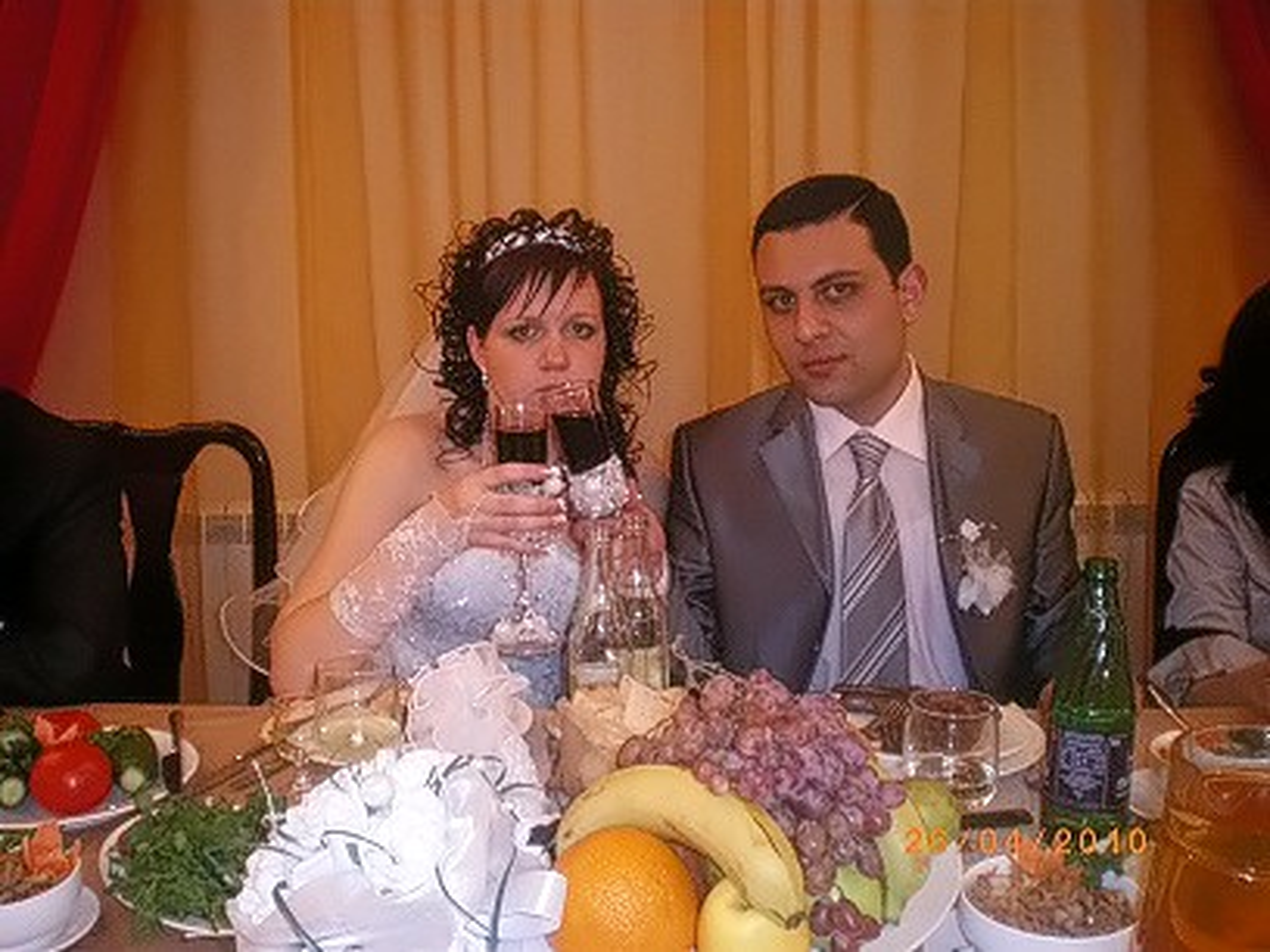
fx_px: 1321
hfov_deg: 51.4
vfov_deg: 39.7
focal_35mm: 36
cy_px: 476
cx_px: 635
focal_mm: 6.3
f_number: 3.1
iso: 800
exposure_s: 1/50
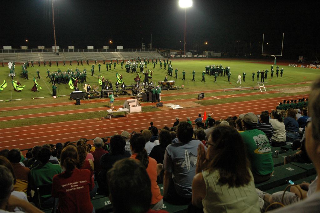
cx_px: 160
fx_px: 266
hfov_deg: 62.0
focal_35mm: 30
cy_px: 106
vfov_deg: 43.5
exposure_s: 1/60
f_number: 2.8
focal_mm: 20
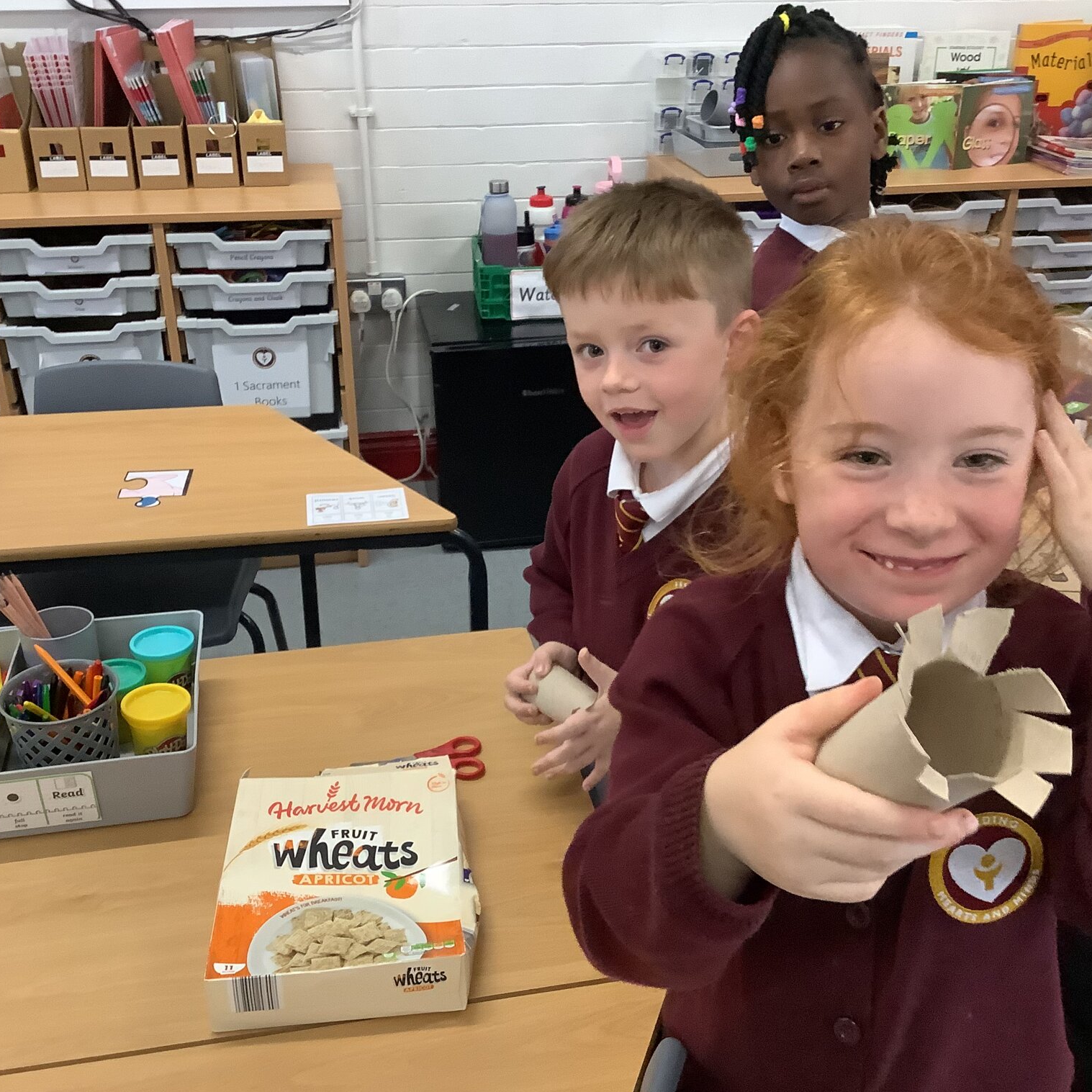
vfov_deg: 44.9
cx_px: 546
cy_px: 541
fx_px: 1321
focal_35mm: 37
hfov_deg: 44.9
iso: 320
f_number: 2.4
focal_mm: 3.3
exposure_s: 1/50
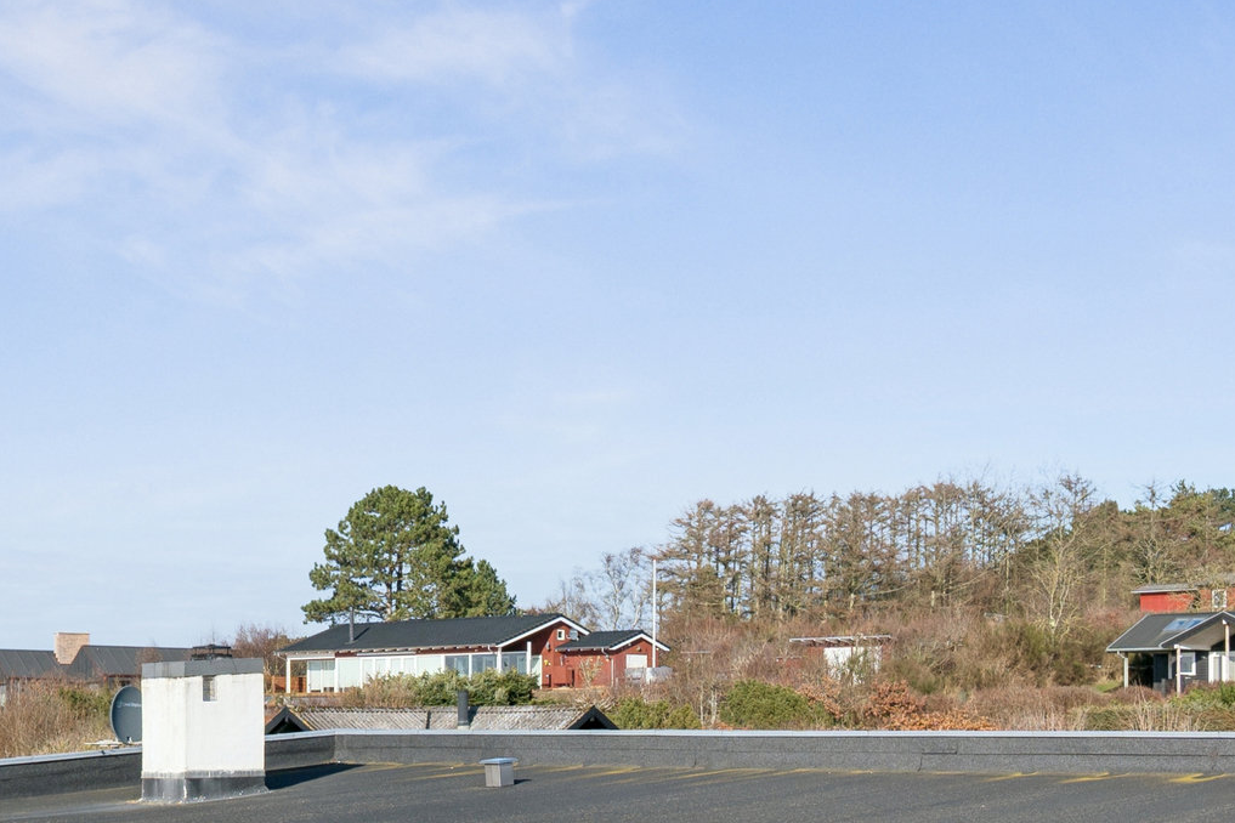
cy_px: 755
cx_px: 645
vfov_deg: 22.4
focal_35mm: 59
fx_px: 2024
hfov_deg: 33.9
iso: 200
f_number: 8
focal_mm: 20
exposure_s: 1/800
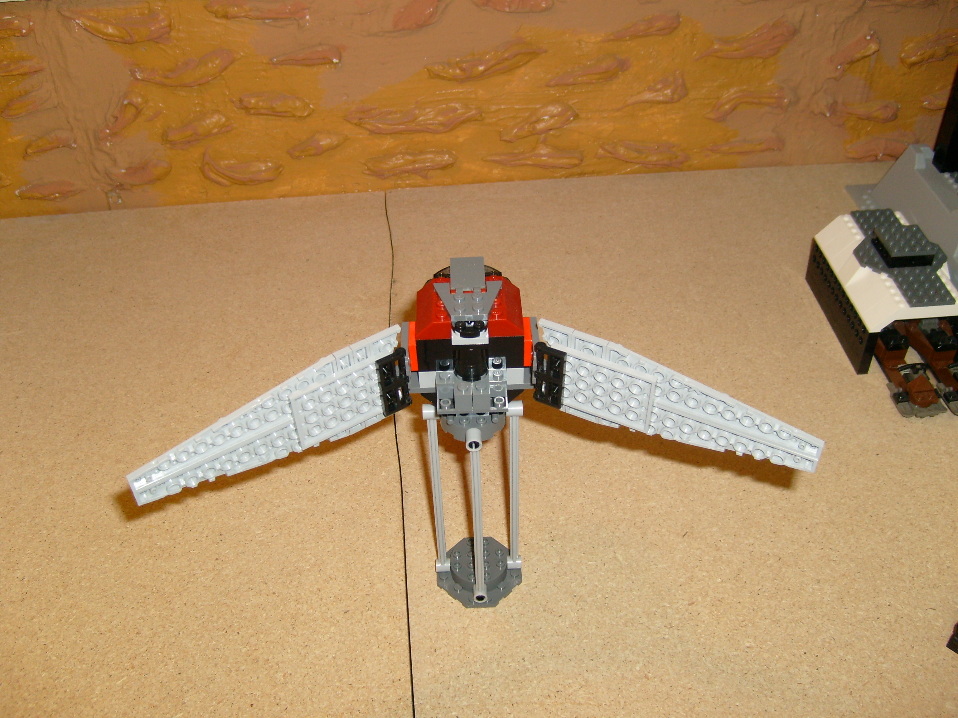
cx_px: 479
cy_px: 359
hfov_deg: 52.6
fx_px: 969
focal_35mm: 35
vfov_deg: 40.7
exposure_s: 1/45
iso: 100
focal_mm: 5.8
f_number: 2.8
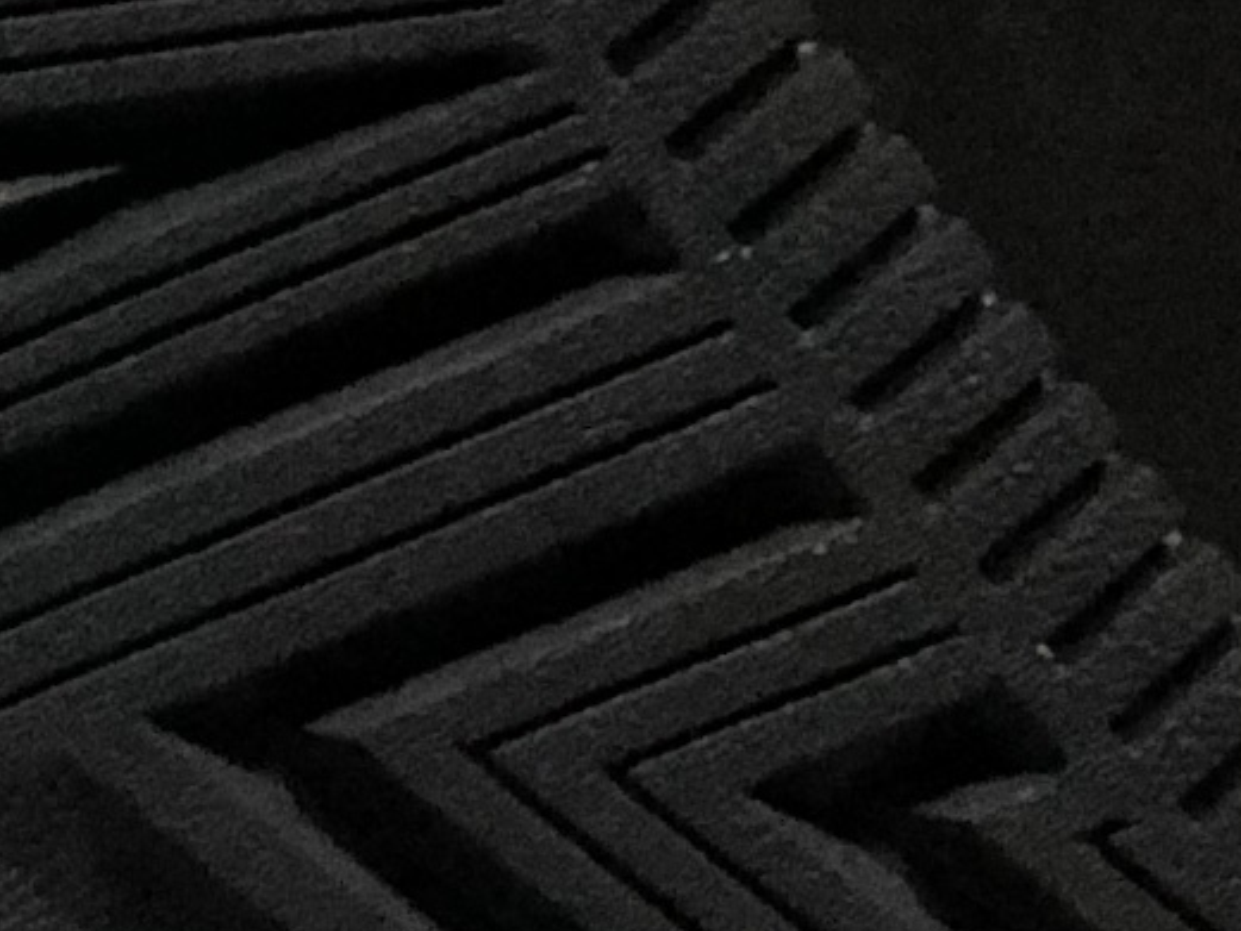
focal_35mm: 441
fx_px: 15814
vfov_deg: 3.4
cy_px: 1098
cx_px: -896
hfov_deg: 4.5
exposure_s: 1/30
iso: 100
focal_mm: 6.6
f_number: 2.8
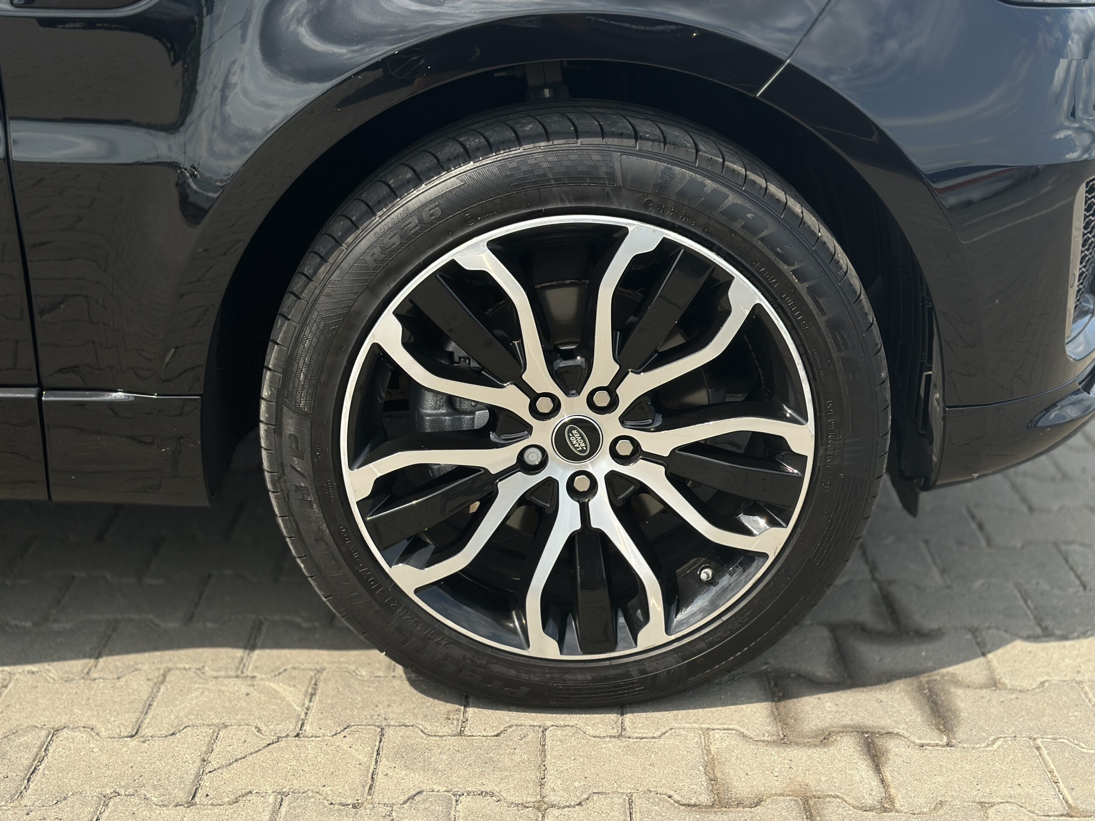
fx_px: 1518
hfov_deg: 39.7
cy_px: 410
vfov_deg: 30.3
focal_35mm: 48
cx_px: 548
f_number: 1.78
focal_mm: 6.86
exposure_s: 1/3472
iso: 100
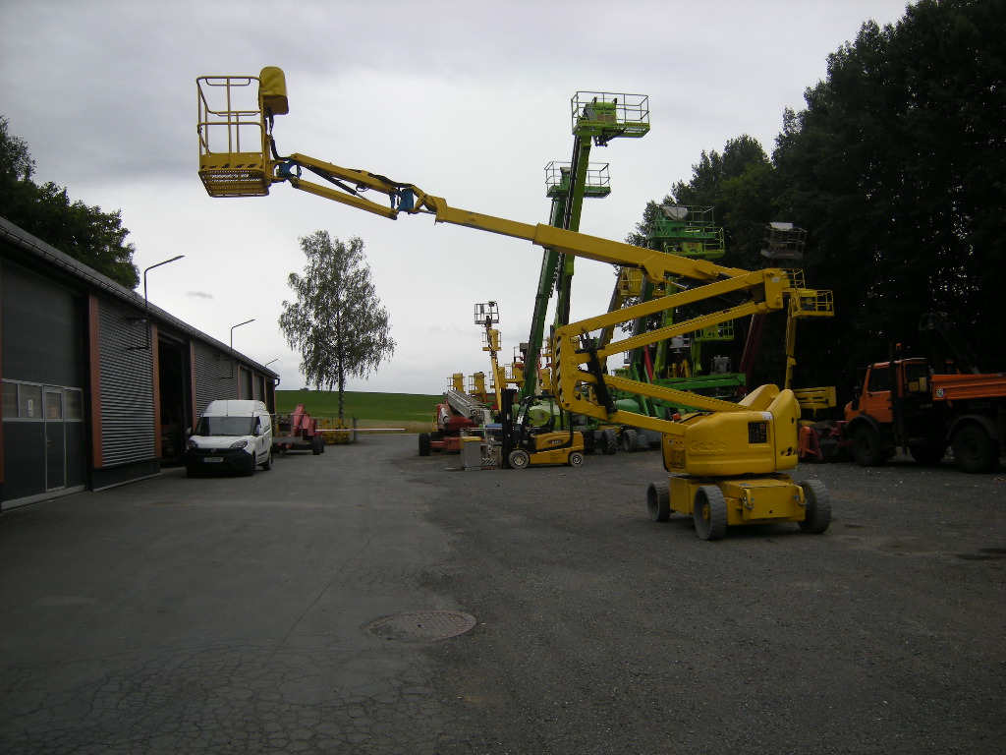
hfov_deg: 63.4
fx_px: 814
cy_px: 378
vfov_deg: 49.7
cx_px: 503
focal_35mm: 28
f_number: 5.6
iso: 64
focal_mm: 4.7
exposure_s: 1/277
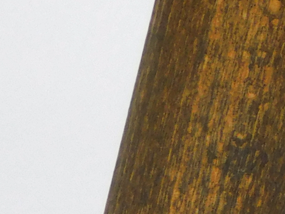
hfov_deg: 3.0
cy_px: 460
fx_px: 5408
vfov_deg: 2.3
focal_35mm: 657
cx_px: 652
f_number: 4.8
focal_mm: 20.3
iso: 125
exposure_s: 1/125
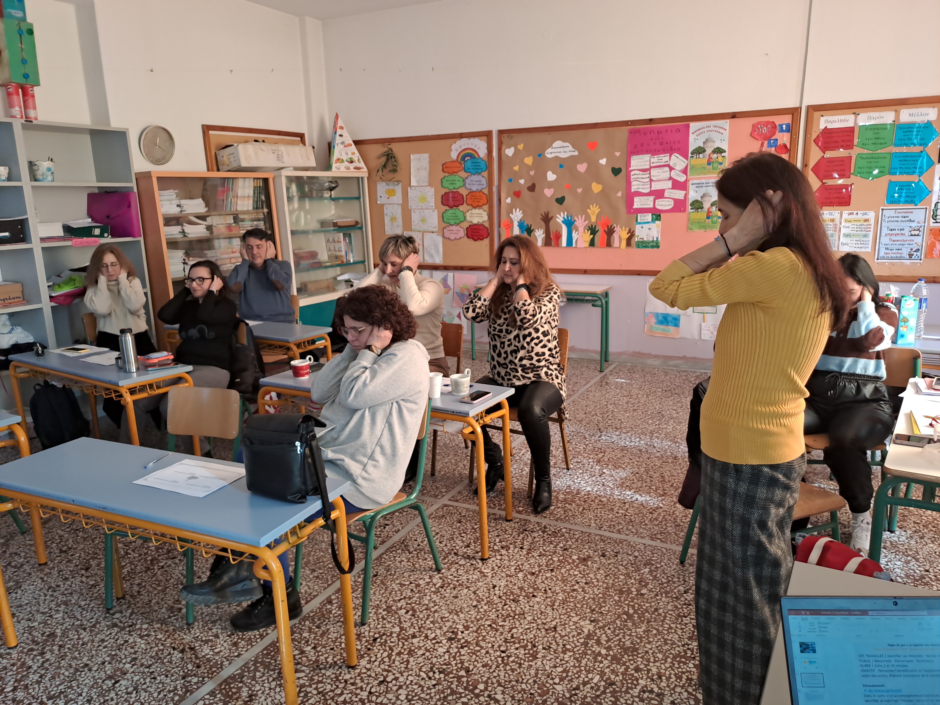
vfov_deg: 54.9
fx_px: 679
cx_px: 470
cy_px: 352
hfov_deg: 69.4
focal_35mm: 25
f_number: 1.8
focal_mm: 4.65
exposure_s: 1/50
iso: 320
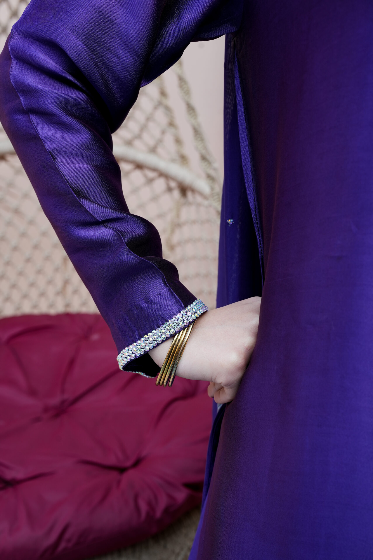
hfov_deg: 27.0
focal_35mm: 50
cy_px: 280
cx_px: 186
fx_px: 777
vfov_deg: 39.6
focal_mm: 50
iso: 200
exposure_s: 1/200
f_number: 6.3
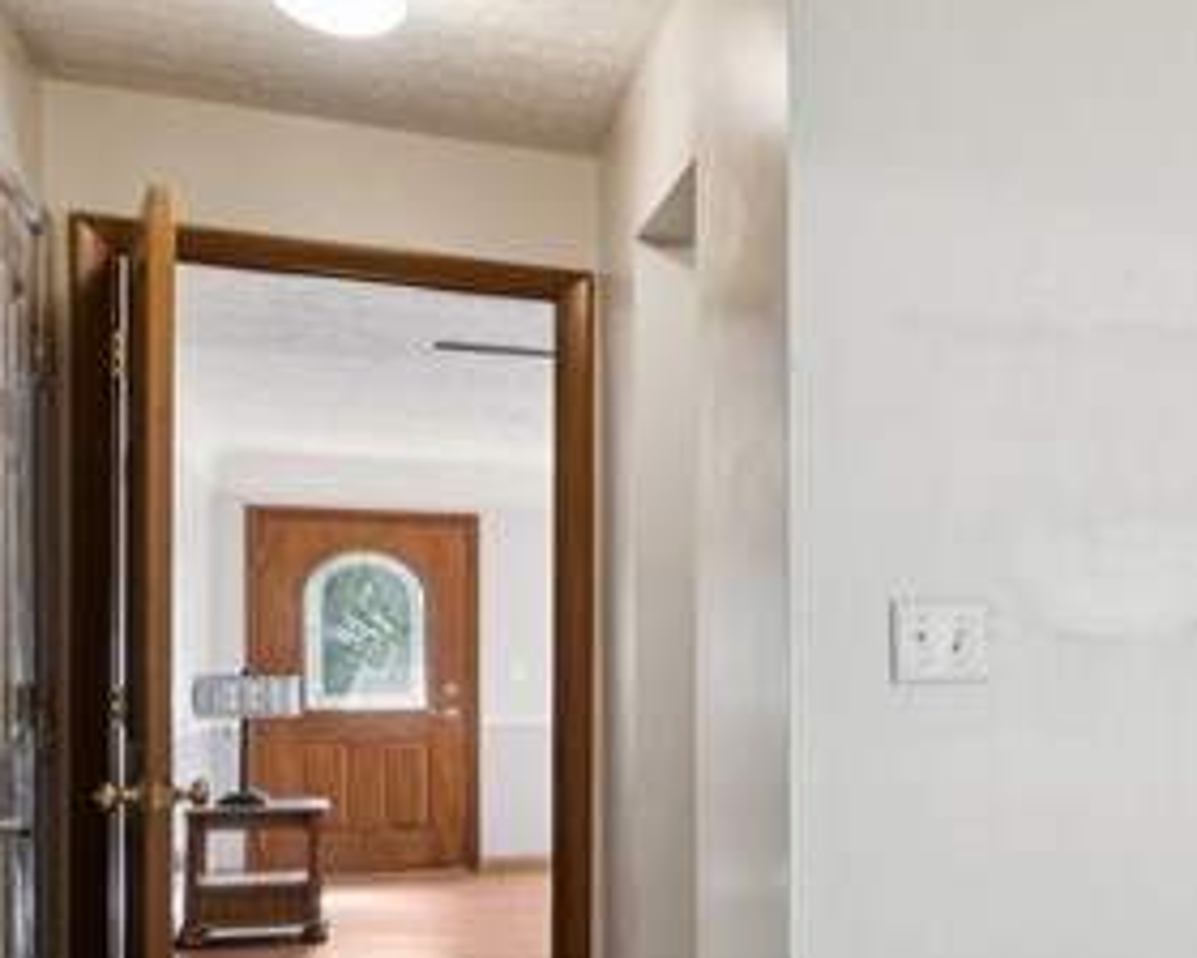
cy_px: 686
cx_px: 1907
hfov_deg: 25.1
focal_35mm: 51
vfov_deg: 29.3
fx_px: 1807
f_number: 4.5
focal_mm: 14
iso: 320
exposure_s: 1/30
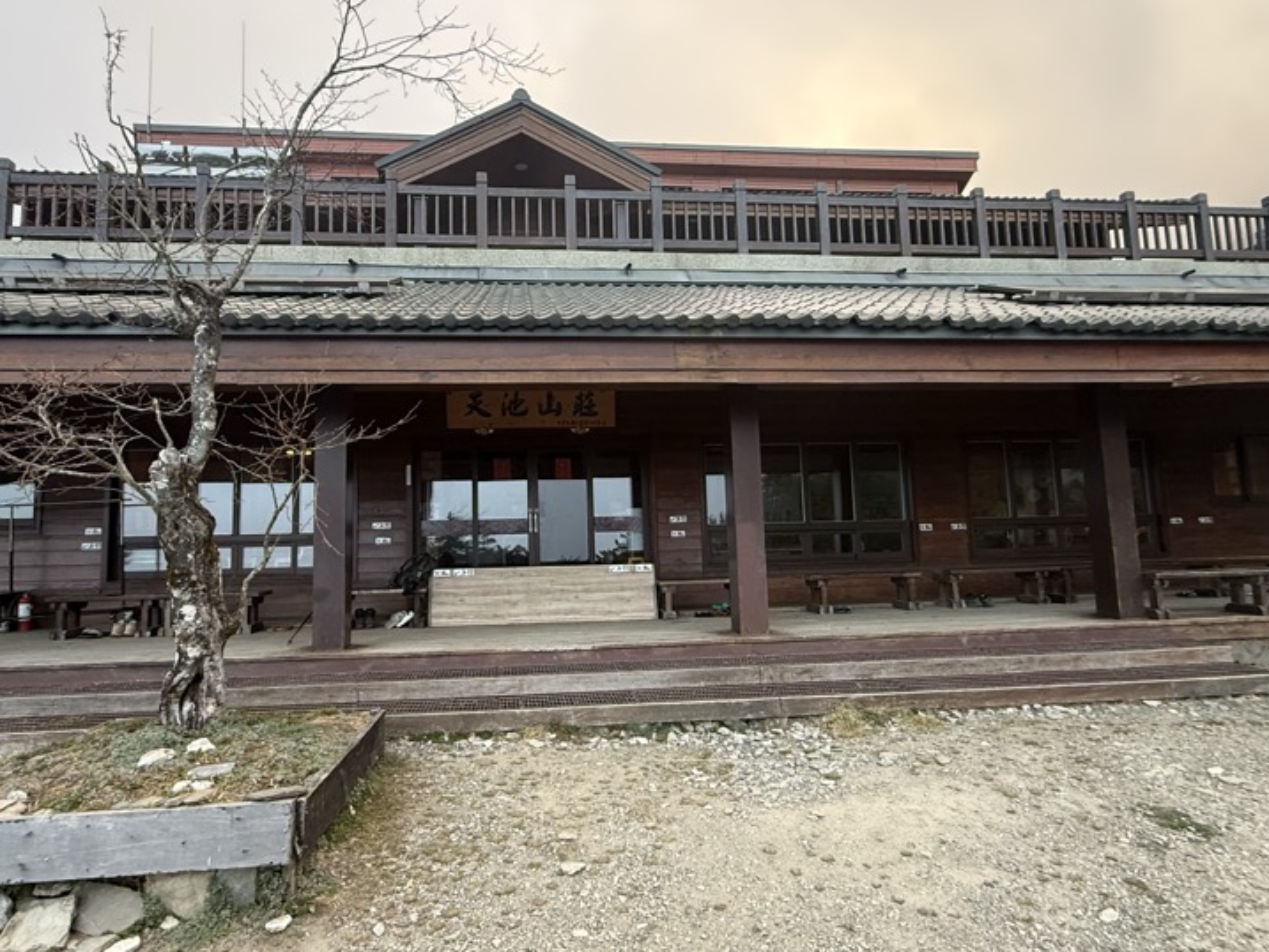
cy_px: 469
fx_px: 733
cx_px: 584
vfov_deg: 66.0
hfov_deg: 81.6
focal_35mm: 20
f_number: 2.2
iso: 250
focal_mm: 2.22
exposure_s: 1/99
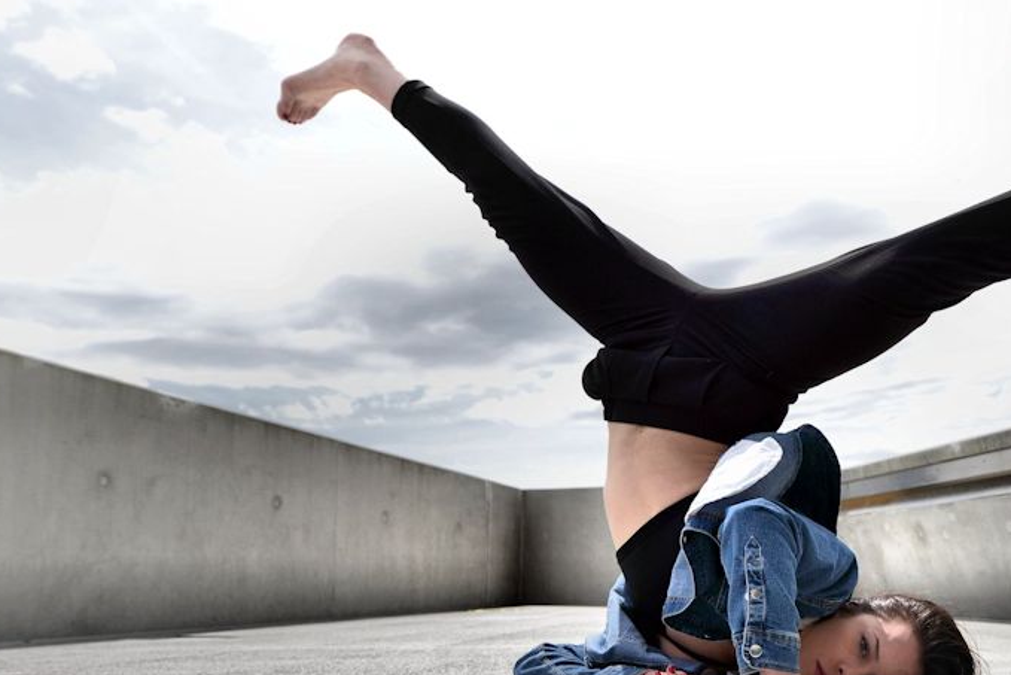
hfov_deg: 53.8
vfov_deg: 39.2
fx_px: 927
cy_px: 485
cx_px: 791
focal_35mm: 33
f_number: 5.6
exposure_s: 1/2000
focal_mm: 20
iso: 500
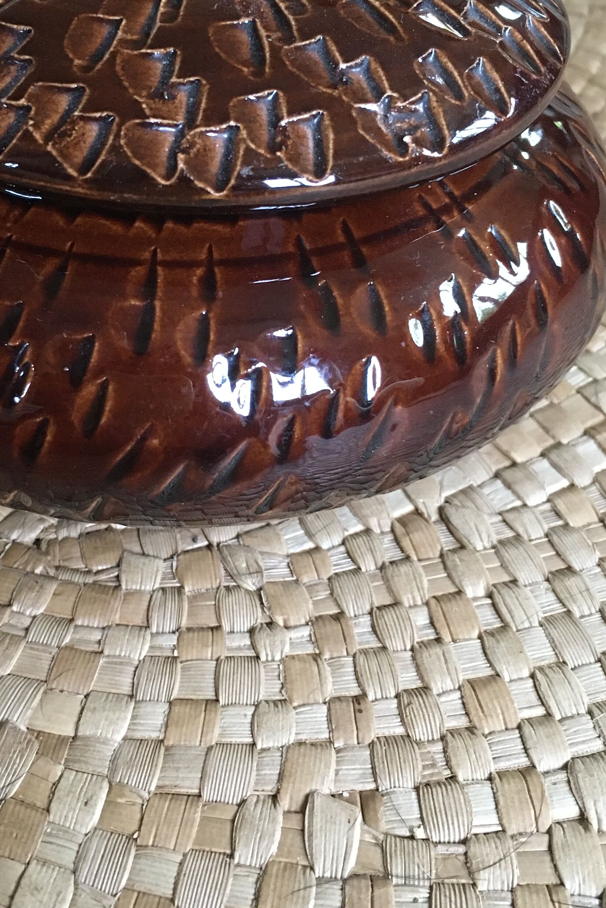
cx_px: 182
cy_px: 365
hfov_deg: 27.3
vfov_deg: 40.2
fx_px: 1237
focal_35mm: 49
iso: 250
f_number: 2.2
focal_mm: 4.15
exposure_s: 1/17
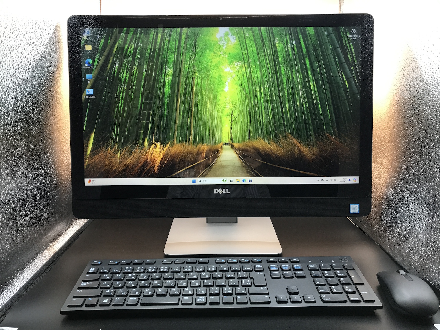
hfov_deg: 63.4
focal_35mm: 28
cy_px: 165
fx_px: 356
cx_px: 220
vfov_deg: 49.7
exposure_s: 1/30
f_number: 1.8
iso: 32
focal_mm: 3.99
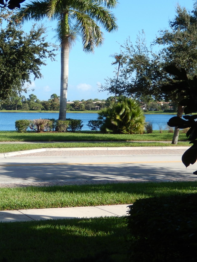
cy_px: 139
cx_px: 16
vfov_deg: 25.0
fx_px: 592
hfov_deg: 18.5
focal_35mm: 78
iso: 125
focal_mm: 8.1
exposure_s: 1/640
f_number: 4.3
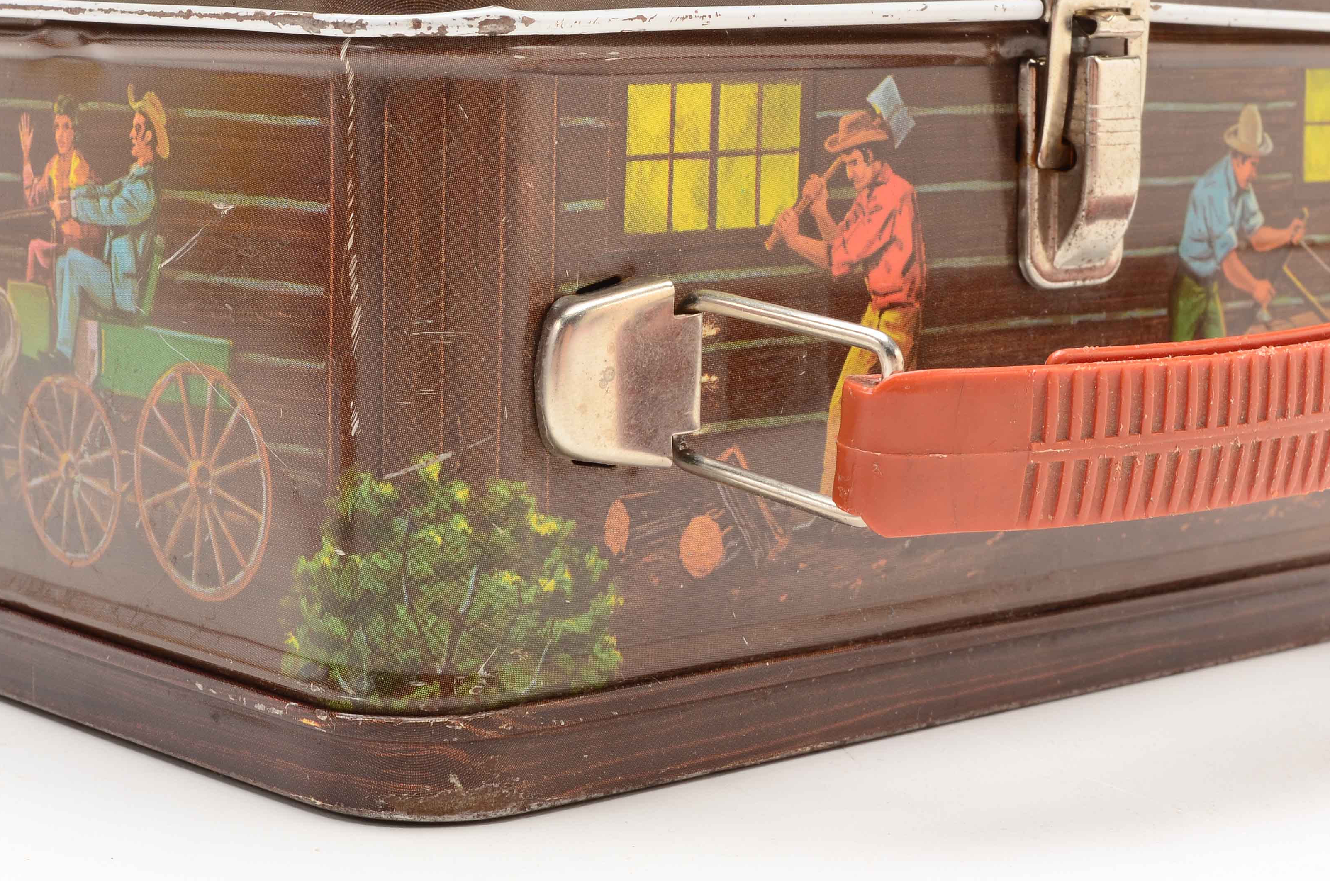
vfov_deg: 16.4
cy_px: 370
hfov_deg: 24.5
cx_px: 522
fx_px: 3060
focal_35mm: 83
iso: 100
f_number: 18
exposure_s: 1/160
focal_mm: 36
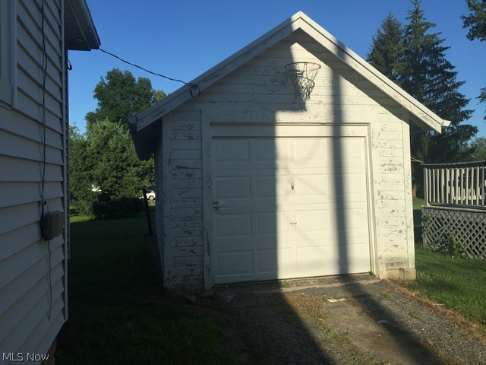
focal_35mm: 29
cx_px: 243
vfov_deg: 48.2
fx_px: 407
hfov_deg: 61.7
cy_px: 182
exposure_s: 1/3300
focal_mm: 4.15
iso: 32
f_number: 2.2
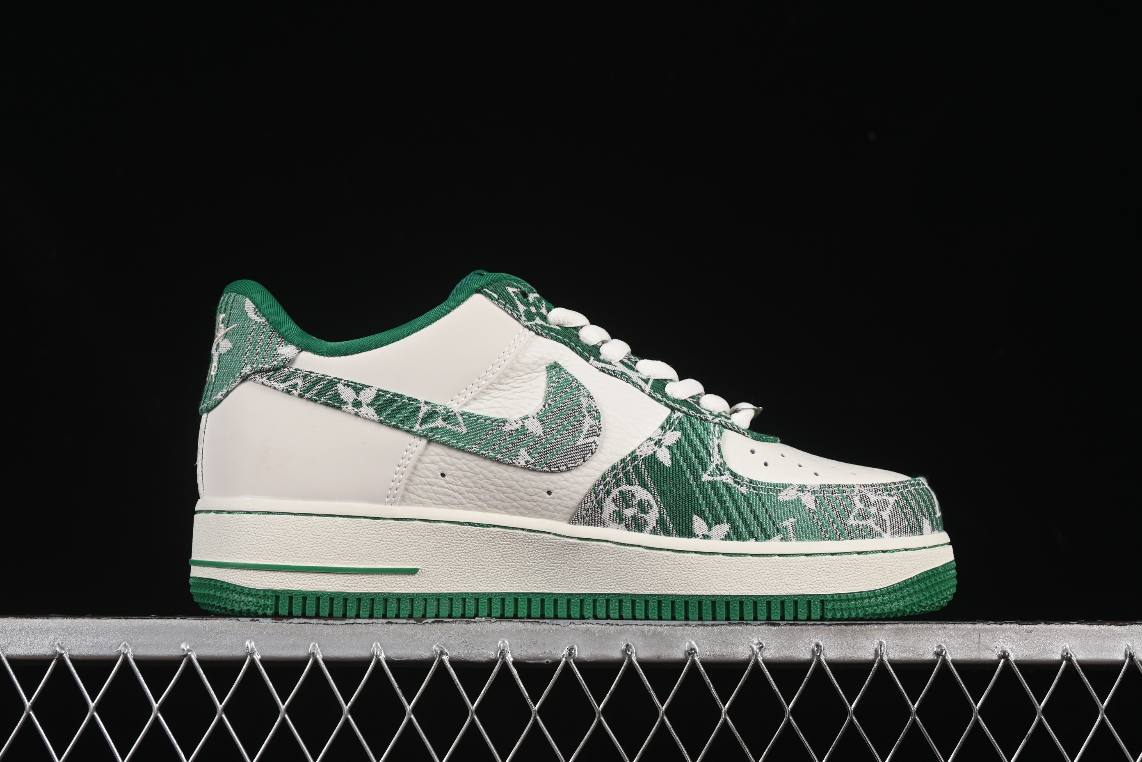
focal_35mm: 75
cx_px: 571
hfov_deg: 27.0
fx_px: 2379
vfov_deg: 18.2
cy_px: 381
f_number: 8
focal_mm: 50
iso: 160
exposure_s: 1/80
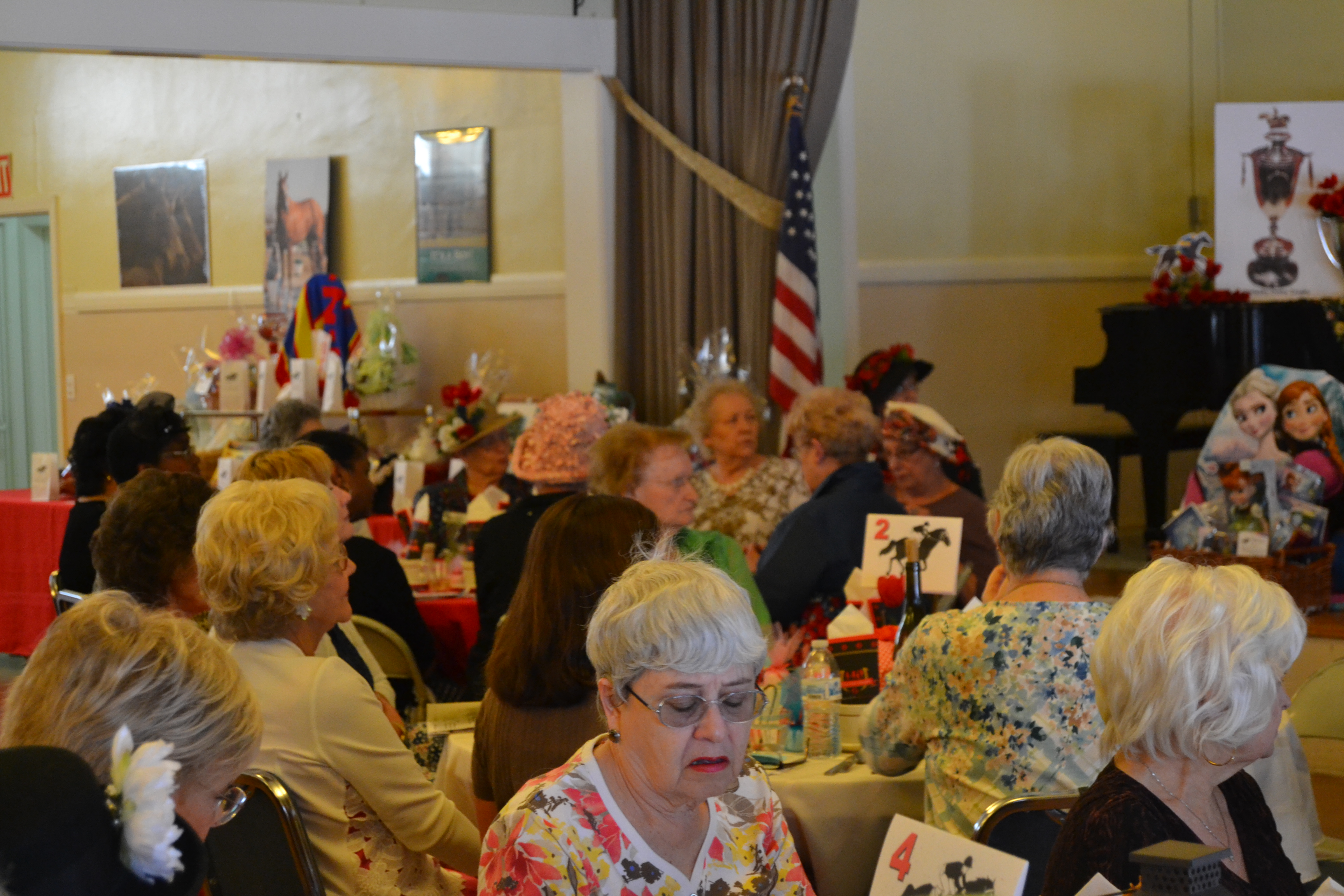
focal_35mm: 82
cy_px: 448
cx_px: 672
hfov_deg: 24.6
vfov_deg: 16.6
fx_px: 3080
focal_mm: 55
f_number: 5.6
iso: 2000
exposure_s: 1/60
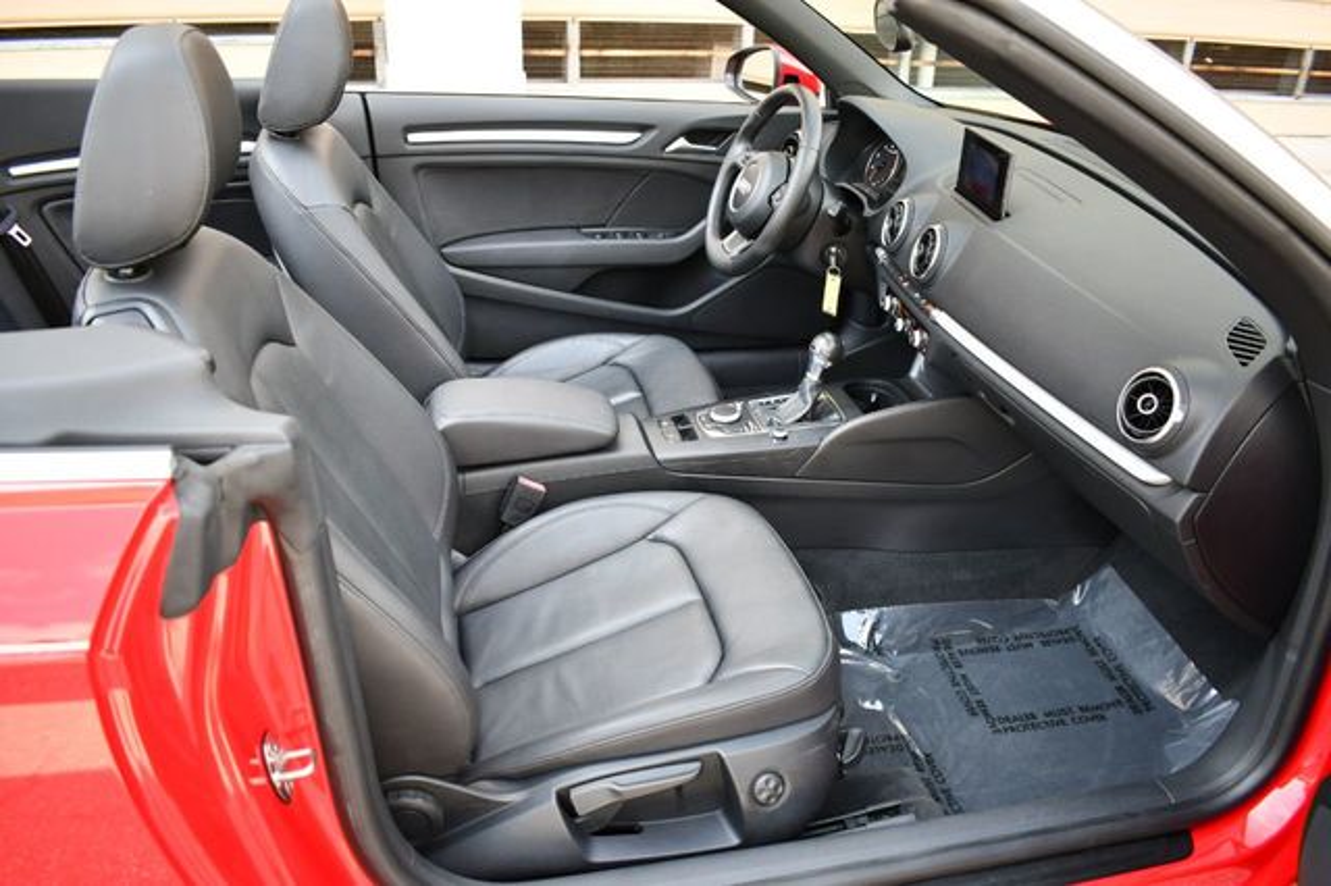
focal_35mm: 27
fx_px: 998
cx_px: 666
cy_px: 443
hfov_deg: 67.4
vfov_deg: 47.9
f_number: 3.5
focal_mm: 18
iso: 560
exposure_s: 1/250
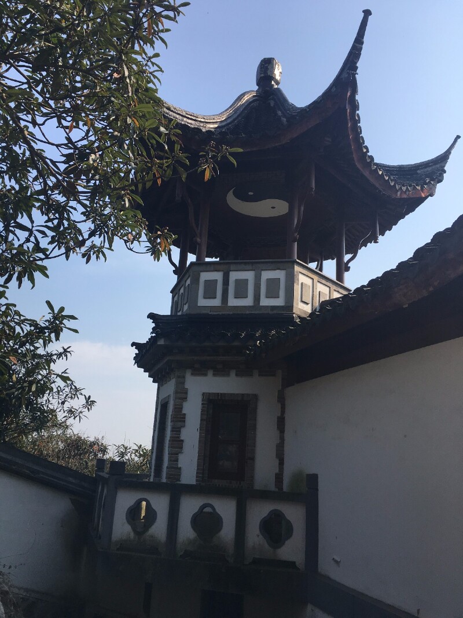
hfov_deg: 48.2
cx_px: 232
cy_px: 309
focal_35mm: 29
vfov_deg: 61.7
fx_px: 517
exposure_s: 1/1538
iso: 25
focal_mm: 4.15
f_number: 2.2
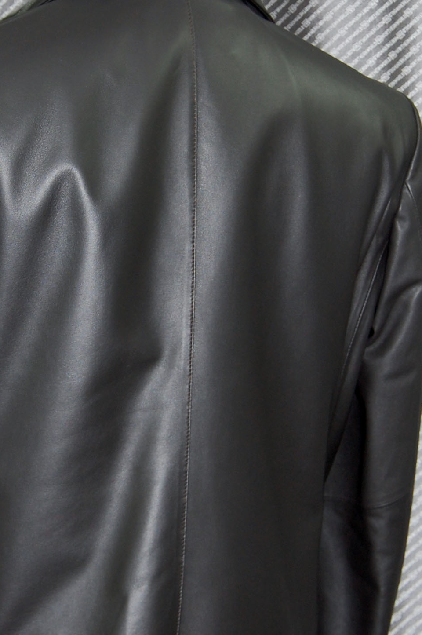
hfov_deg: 13.6
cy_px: 346
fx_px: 1762
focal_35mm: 100
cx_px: 114
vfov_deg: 20.4
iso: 400
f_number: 4.5
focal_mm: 32
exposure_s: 1/60
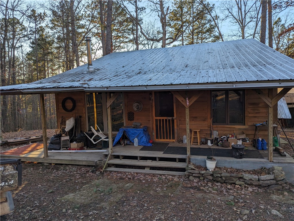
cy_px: 110
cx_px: 147
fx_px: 204
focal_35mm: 24
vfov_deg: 56.9
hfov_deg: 71.5
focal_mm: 6.81
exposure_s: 1/392
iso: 31
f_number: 1.85
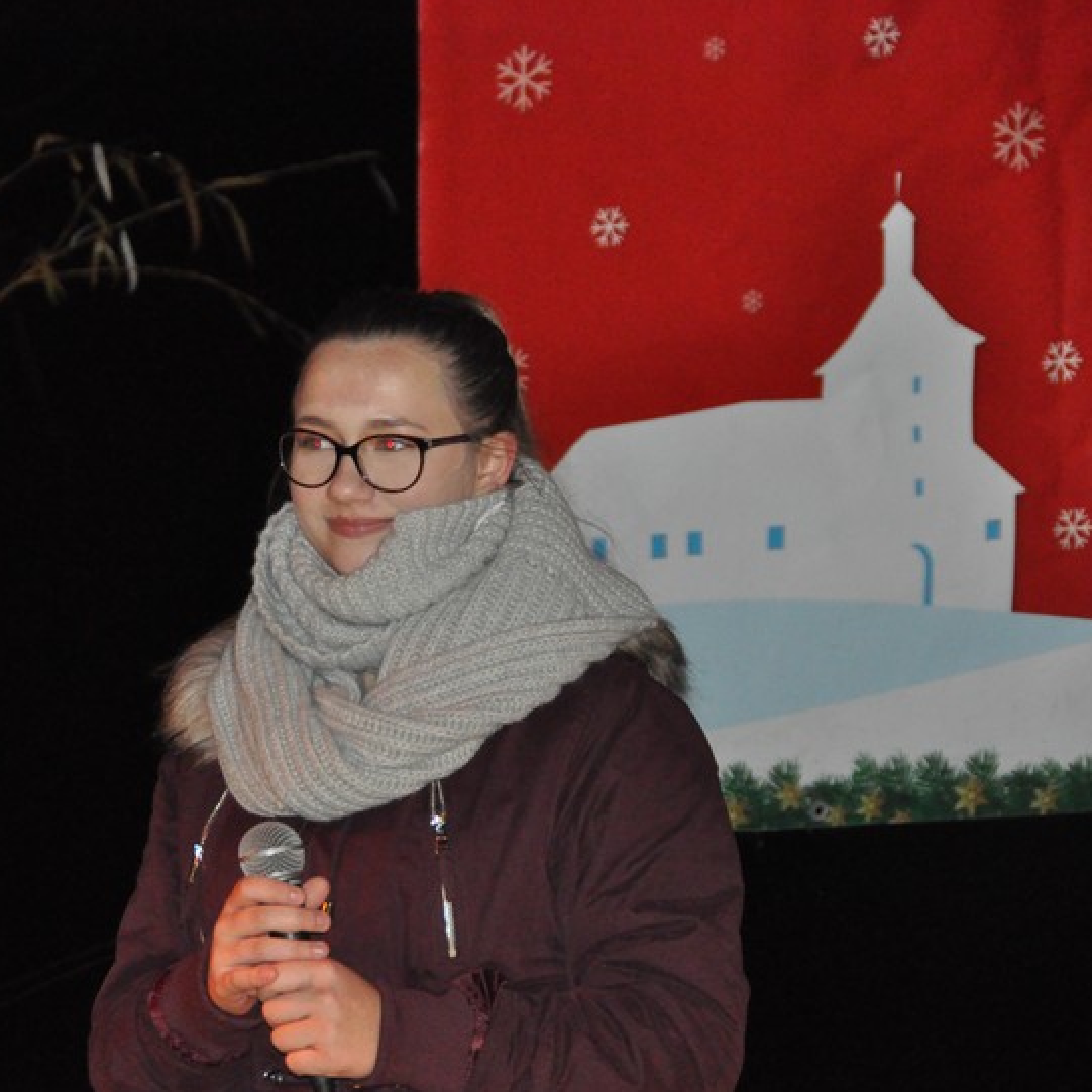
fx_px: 7232
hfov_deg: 8.6
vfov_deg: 8.6
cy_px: 548
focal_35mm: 203
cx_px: 319
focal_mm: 105
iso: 3200
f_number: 5.3
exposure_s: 1/200
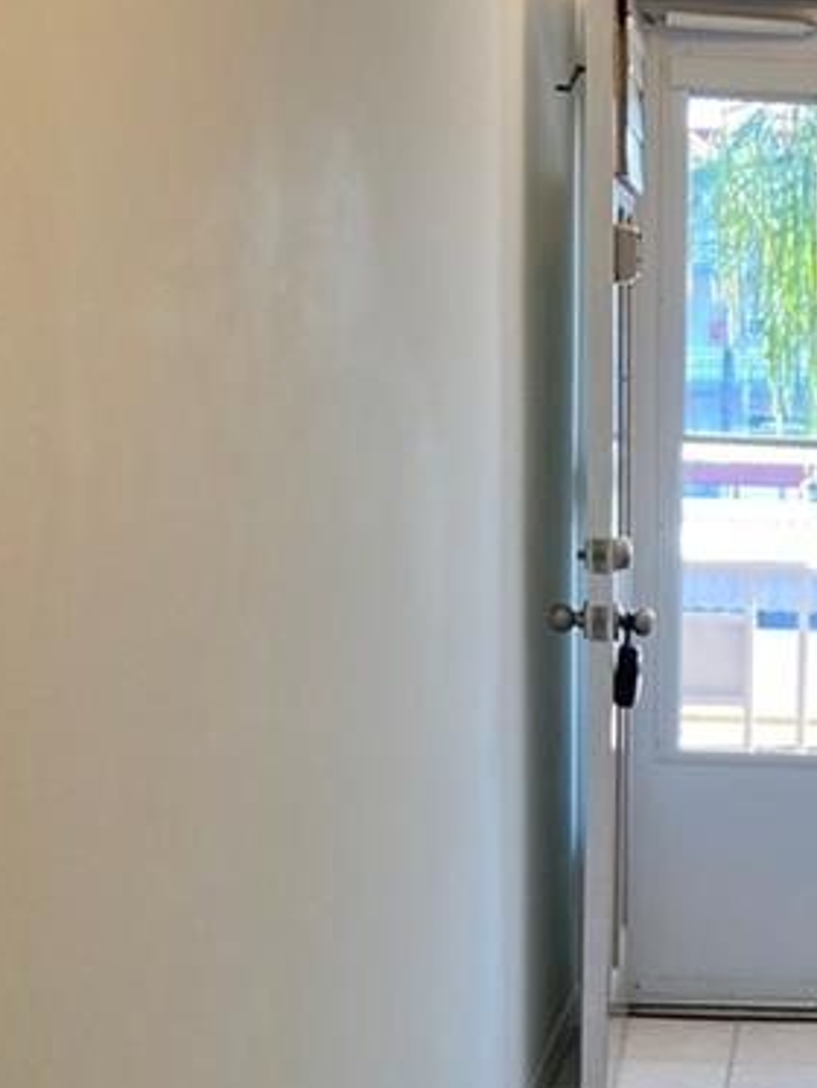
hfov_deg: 15.8
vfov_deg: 21.3
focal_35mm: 90
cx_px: 969
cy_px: 989
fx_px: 2831
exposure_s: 1/120
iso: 64
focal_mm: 3.99
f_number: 1.8
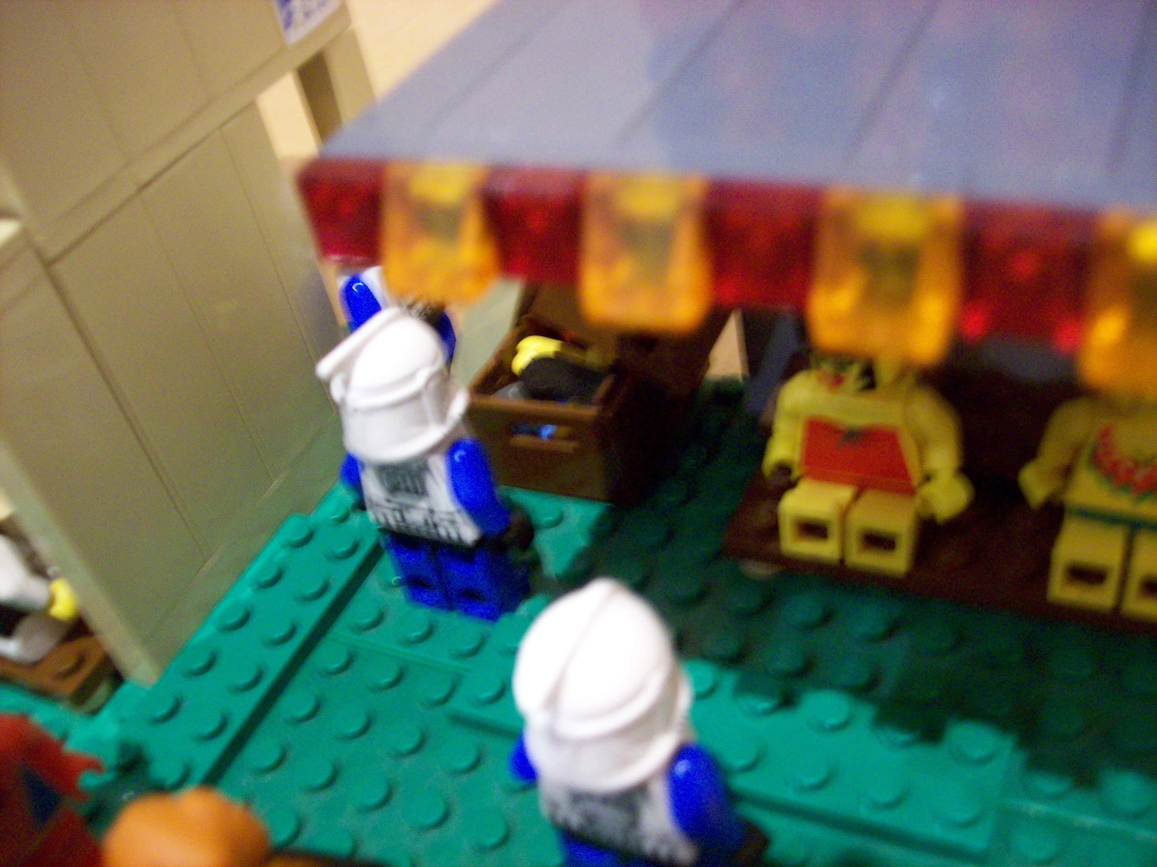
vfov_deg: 39.6
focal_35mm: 36
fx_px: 1203
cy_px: 434
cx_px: 578
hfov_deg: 51.4
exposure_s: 1/8
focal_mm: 6
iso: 160
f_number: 2.7
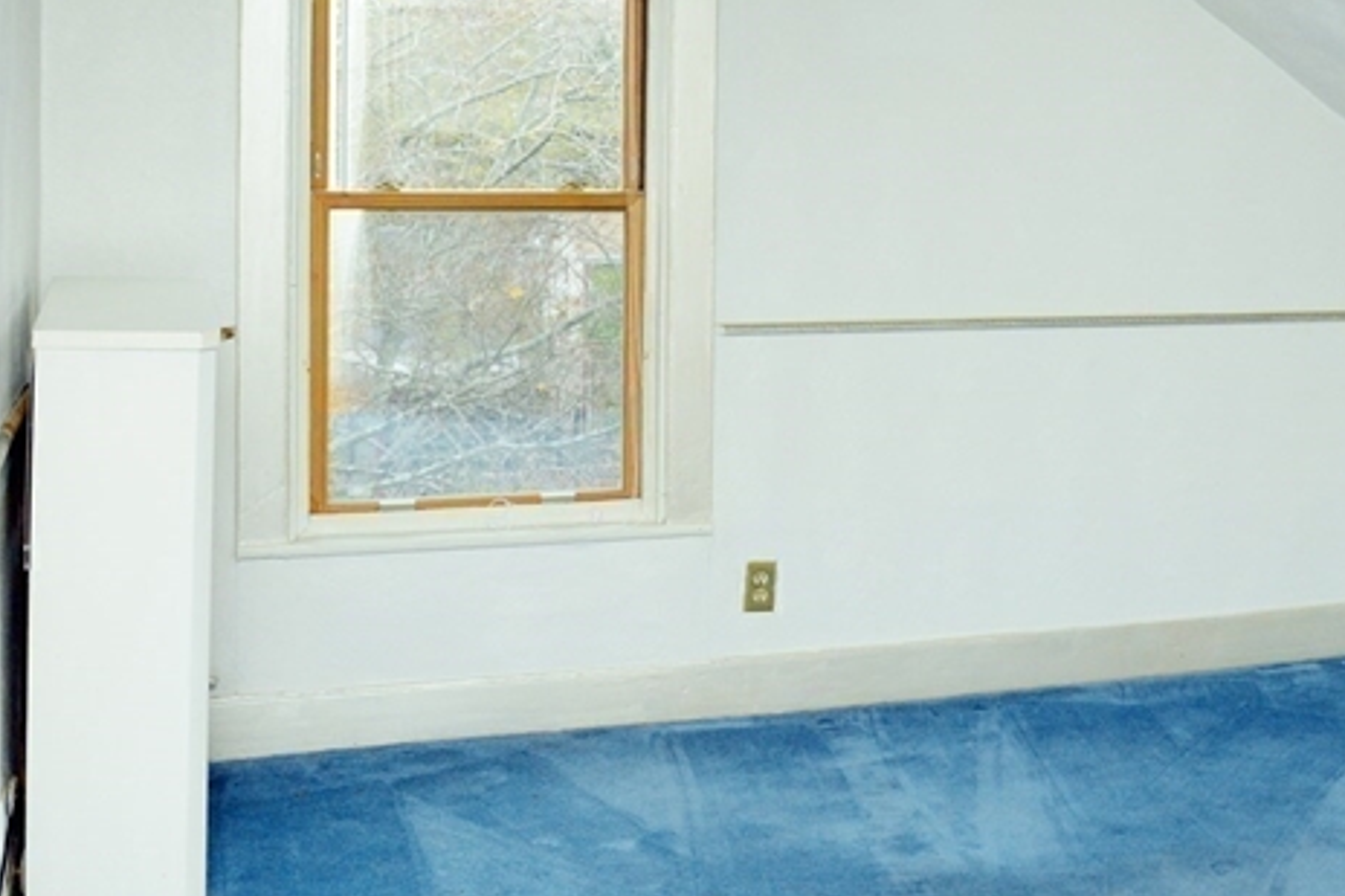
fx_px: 1979
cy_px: 146
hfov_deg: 36.6
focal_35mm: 53
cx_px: 1015
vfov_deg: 25.0
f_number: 6.3
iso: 2000
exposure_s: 1/125
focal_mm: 24
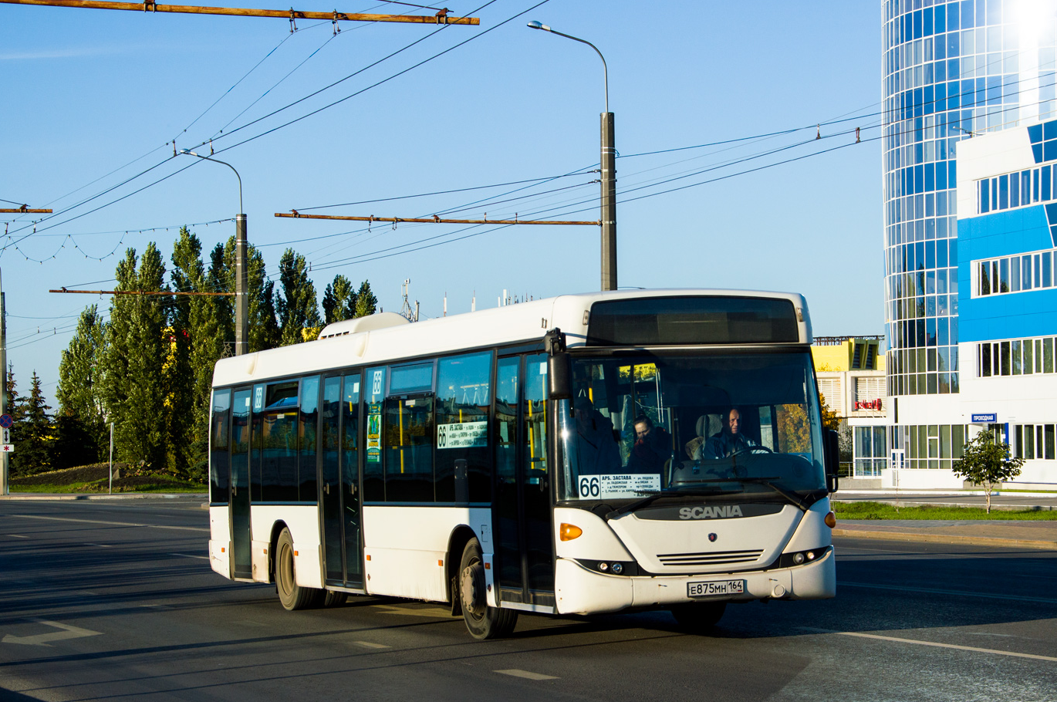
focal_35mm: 69
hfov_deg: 29.3
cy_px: 362
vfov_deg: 19.7
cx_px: 567
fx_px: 2023
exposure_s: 1/1000
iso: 100
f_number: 7.1
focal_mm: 42
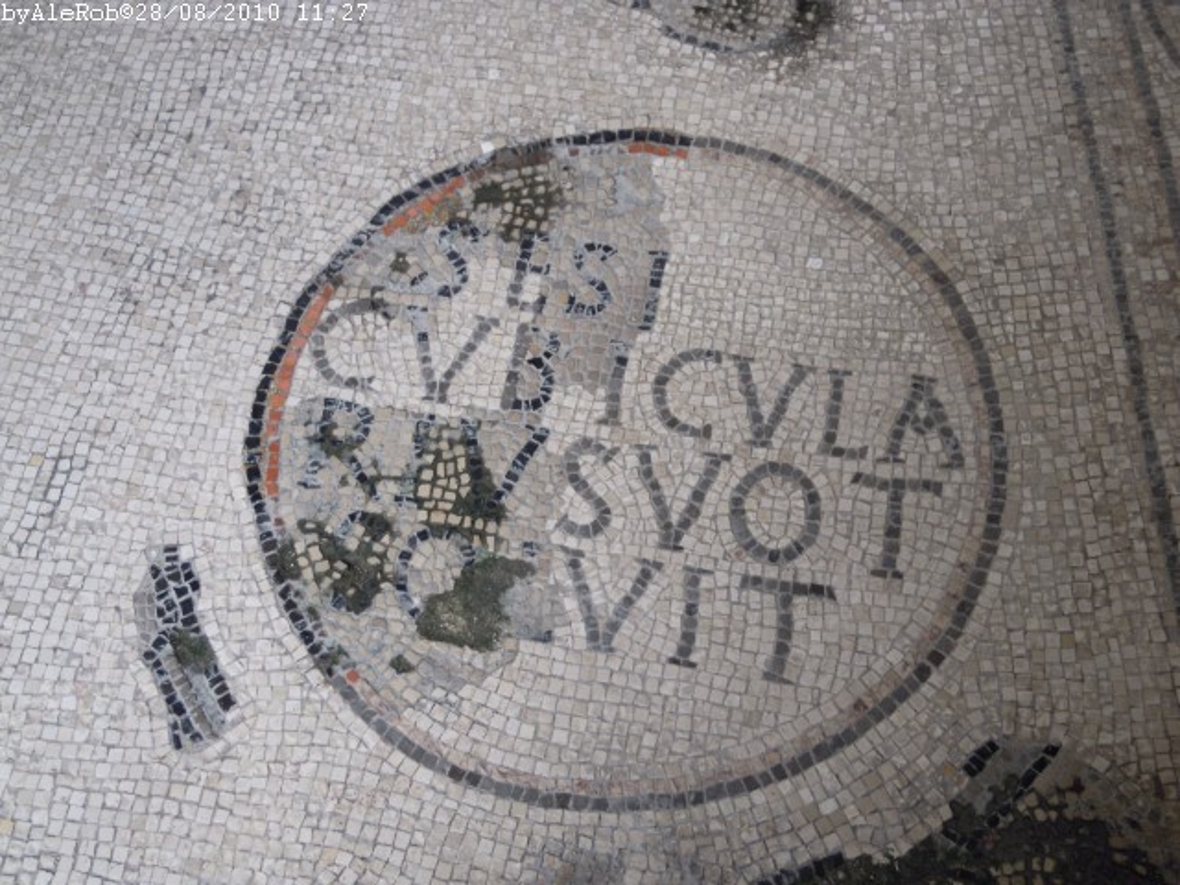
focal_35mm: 41
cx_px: 590
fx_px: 1398
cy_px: 442
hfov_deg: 45.8
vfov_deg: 35.1
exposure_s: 1/40
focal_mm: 7.3
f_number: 3.2
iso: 125
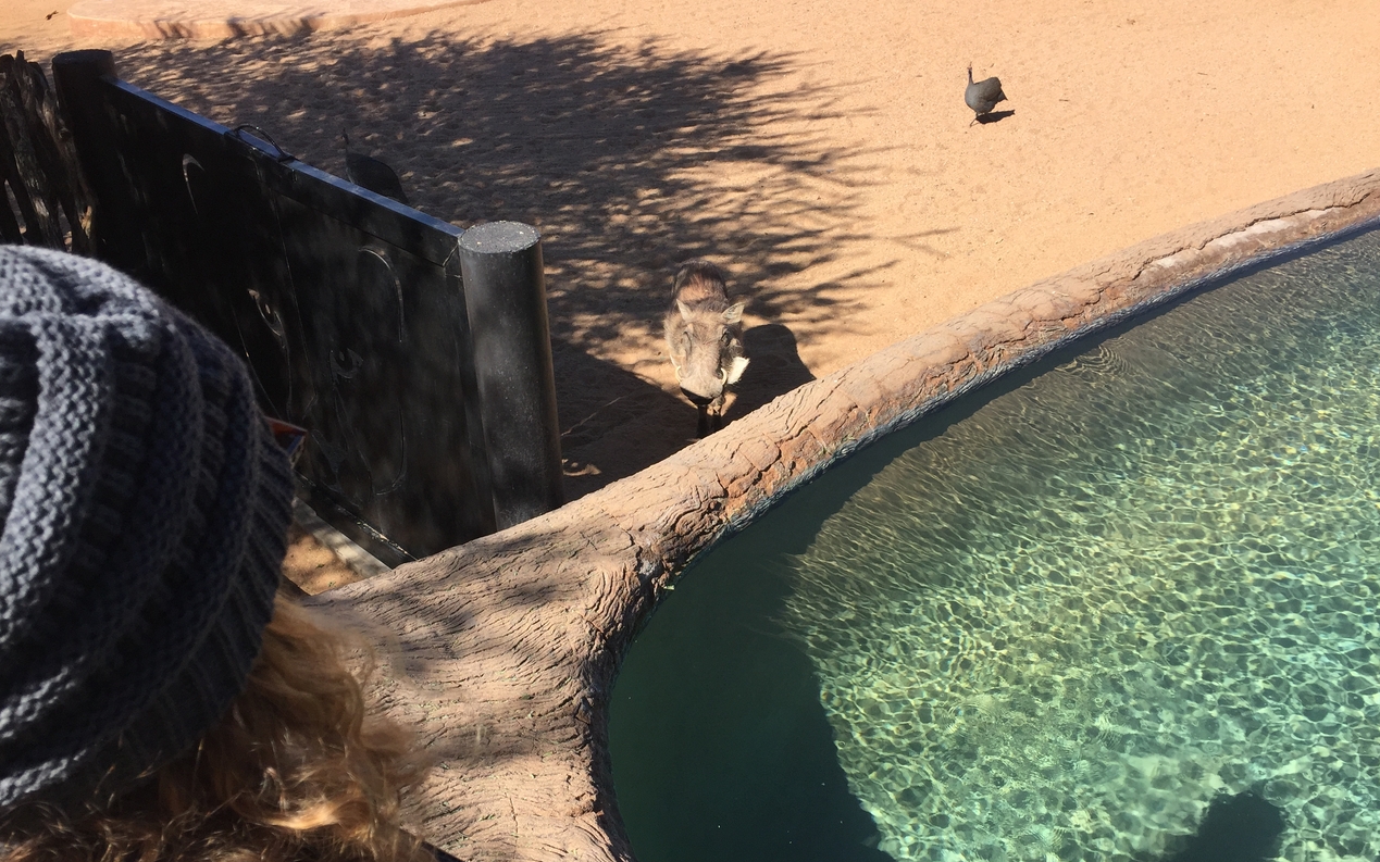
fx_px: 1166
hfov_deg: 61.2
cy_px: 459
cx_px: 687
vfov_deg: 40.6
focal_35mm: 31
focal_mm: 4.15
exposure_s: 1/1582
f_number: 2.2
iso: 32
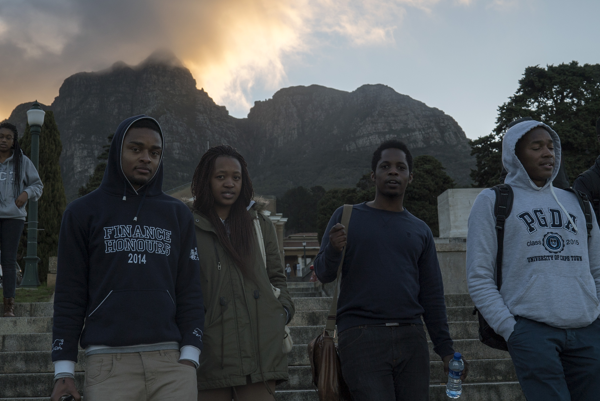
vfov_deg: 27.0
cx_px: 243
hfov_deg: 39.4
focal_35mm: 50
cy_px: 176
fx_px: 834
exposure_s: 1/200
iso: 400
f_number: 7.1
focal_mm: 35
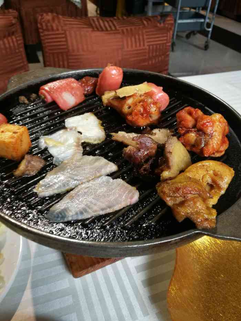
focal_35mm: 27
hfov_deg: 51.4
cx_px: 120
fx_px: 251
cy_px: 160
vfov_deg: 65.3
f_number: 2.2
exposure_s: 1/33.3
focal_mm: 4.5
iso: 200
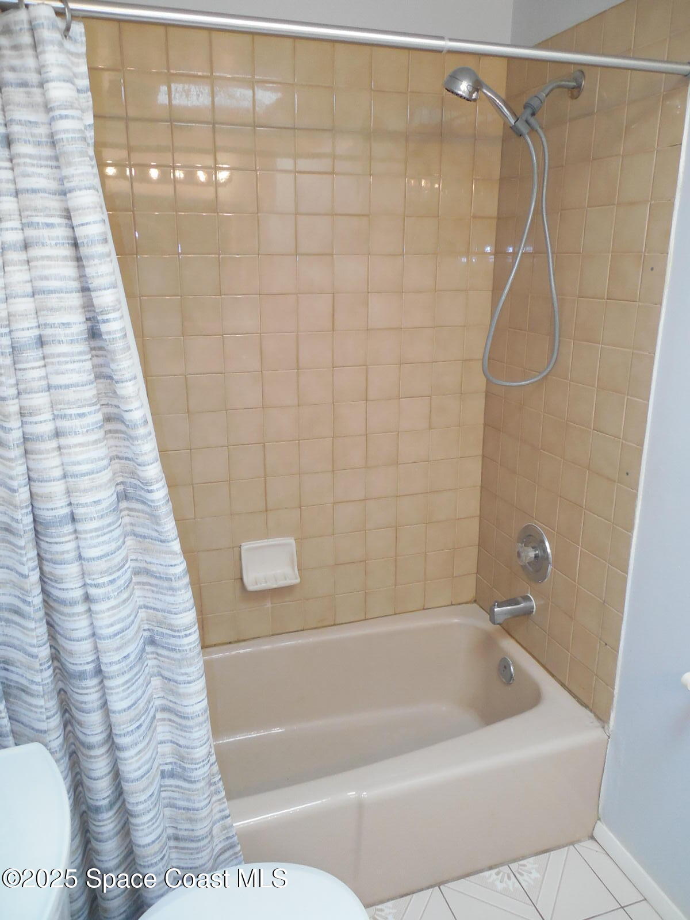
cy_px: 460
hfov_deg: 54.9
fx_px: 664
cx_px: 345
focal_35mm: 25
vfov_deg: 69.4
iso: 400
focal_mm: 4.5
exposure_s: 1/30
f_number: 3.3
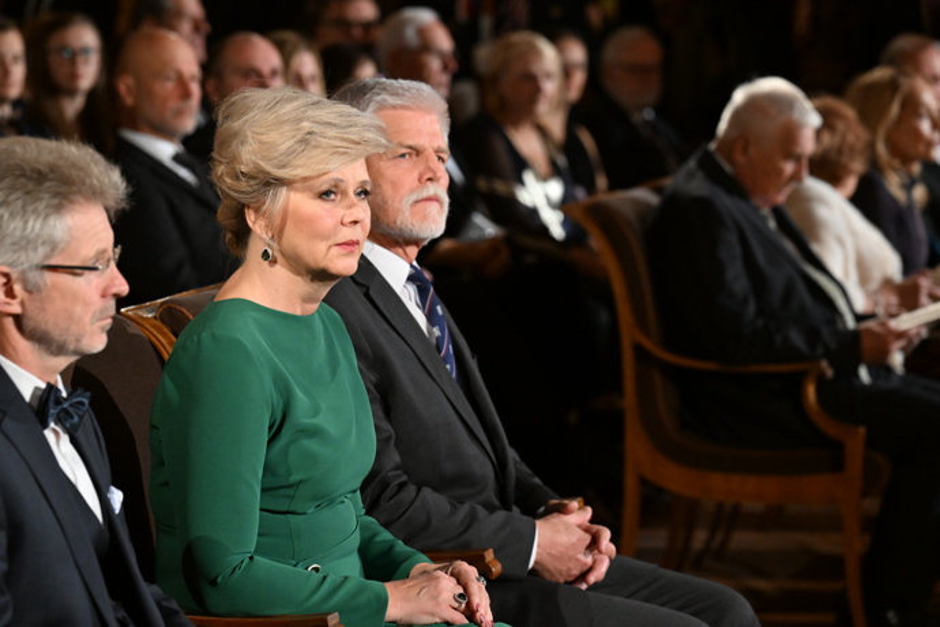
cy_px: 314
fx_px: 3916
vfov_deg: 9.1
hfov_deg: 13.7
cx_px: 470
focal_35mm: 150
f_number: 5
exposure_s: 1/250
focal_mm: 150
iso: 6400
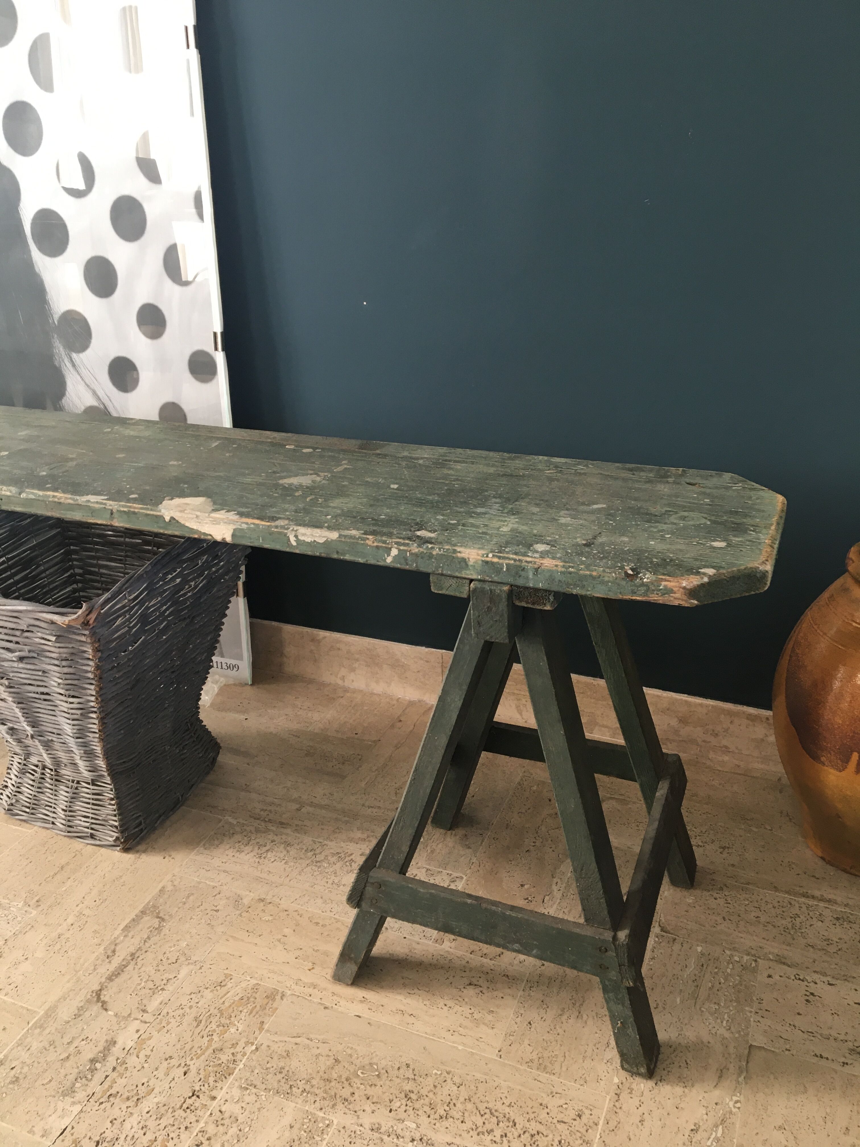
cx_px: 430
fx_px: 961
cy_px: 574
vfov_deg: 61.7
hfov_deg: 48.2
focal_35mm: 29
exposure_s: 1/33
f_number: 2.2
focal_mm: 4.15
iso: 80
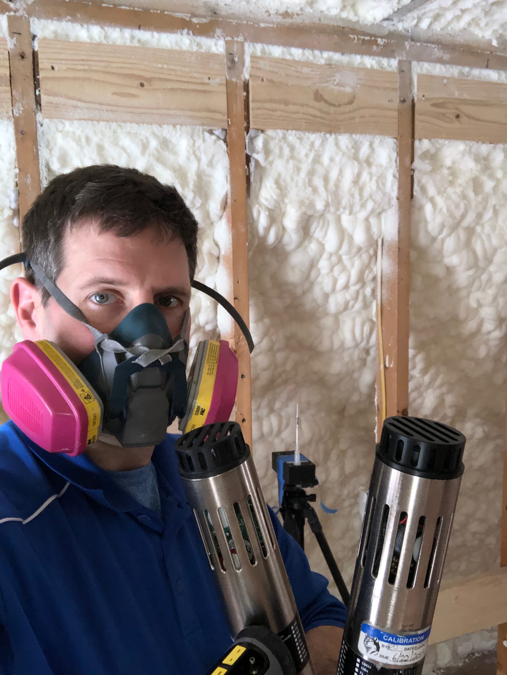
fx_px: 624
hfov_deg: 44.2
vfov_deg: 56.8
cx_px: 254
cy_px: 338
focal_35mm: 32
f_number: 2.2
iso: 100
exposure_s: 1/60
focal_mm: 2.87
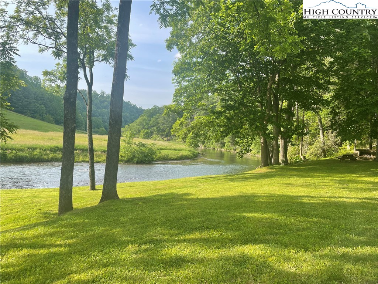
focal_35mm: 26
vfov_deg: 53.1
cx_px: 189
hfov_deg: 67.3
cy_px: 142
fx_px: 284
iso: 32
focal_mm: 4.2
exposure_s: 1/940
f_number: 1.6
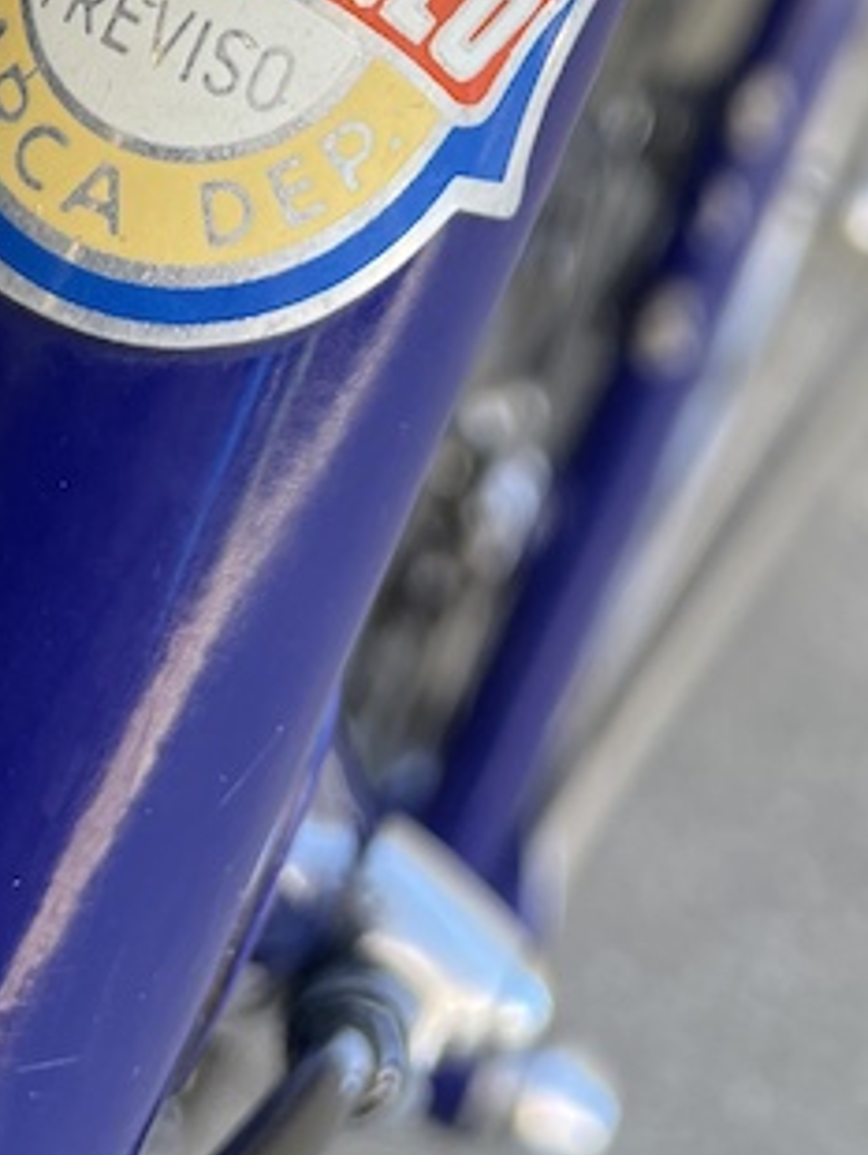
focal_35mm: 67
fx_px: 2237
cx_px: 436
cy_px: -279
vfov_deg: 25.5
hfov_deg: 22.0
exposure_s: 1/179
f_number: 1.6
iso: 32
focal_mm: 4.2
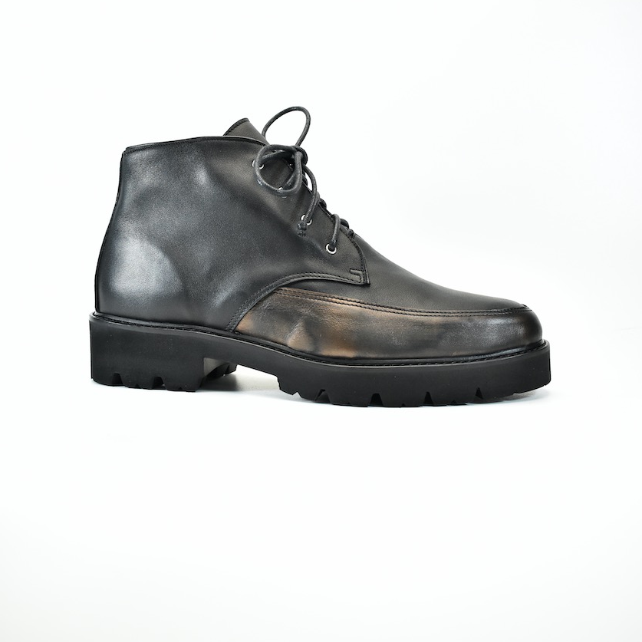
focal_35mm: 39
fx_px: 818
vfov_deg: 42.2
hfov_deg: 42.8
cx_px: 323
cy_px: 211
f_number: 5.6
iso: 1600
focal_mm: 20
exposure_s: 1/500
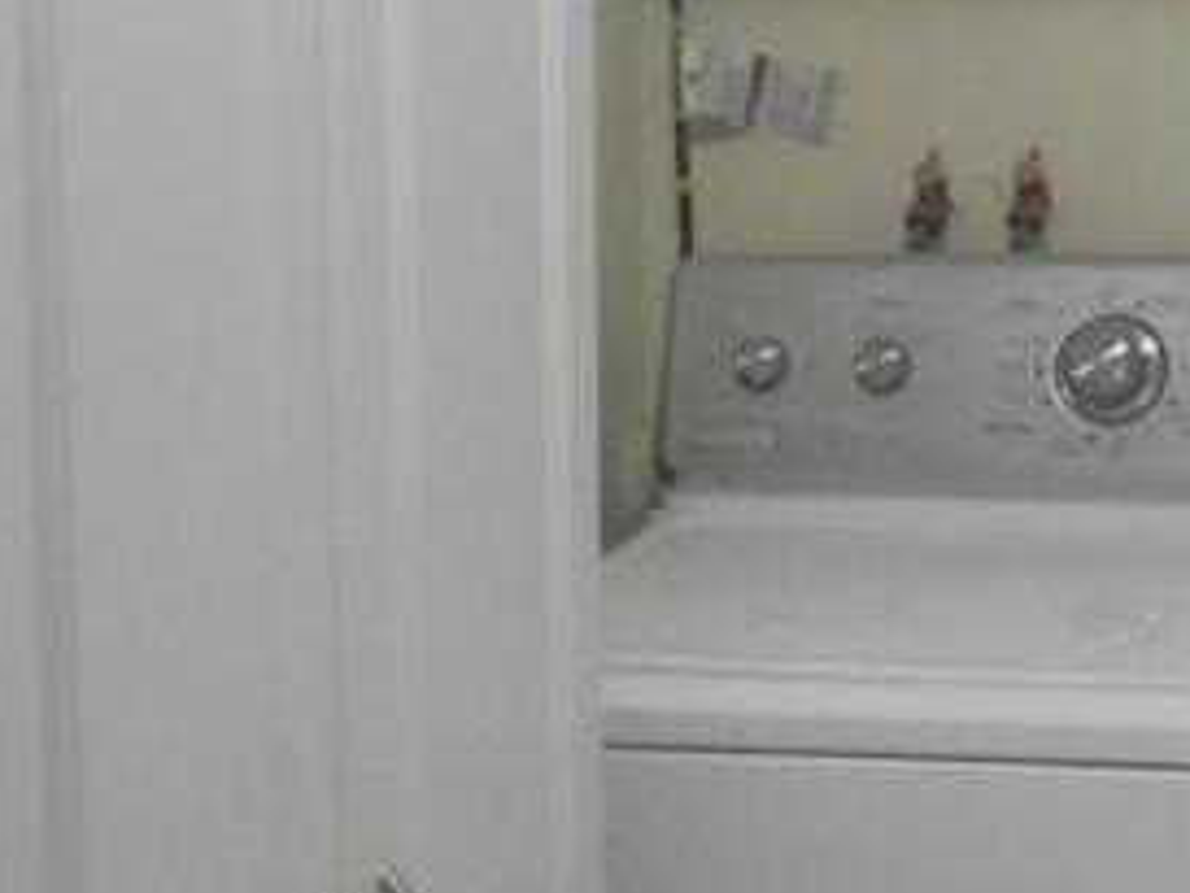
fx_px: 3955
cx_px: 955
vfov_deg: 12.9
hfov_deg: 17.0
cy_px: 335
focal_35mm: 115
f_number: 4.8
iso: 800
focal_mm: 8.9
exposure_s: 1/60
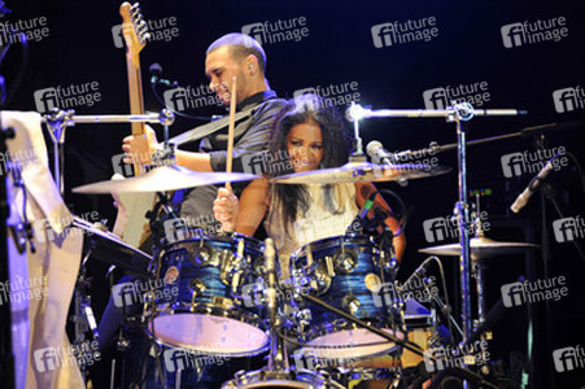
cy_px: 194
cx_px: 292
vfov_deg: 20.9
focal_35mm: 65
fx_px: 1055
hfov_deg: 31.0
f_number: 2.8
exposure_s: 1/160
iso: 800
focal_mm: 65
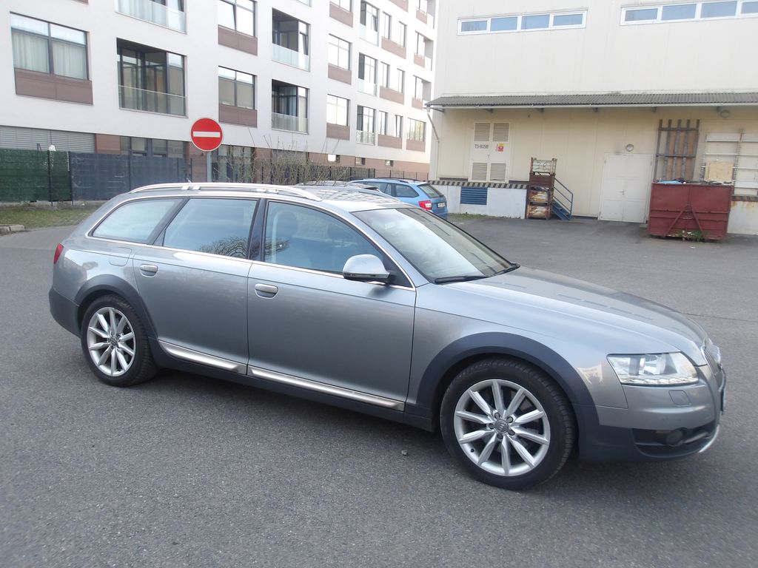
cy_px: 284
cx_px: 379
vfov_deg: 51.4
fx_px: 591
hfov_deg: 65.3
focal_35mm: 27
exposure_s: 1/182
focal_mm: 4.9
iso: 100
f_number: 3
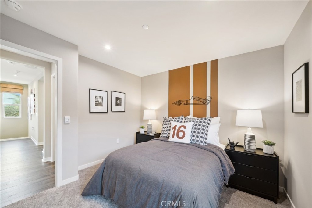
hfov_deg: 112.6
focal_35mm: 12
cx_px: 156
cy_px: 104
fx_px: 104
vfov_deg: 90.0
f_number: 8
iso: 400
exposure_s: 1/13
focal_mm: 12
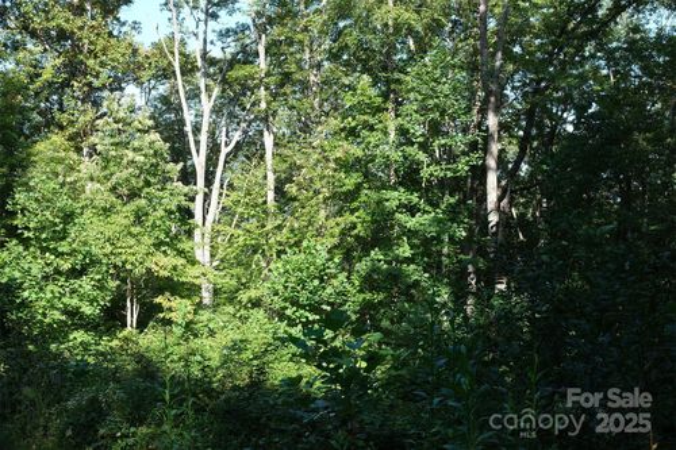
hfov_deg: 47.4
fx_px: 770
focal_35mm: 41
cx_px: 338
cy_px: 225
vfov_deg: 32.6
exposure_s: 1/40
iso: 320
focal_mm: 27
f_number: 16
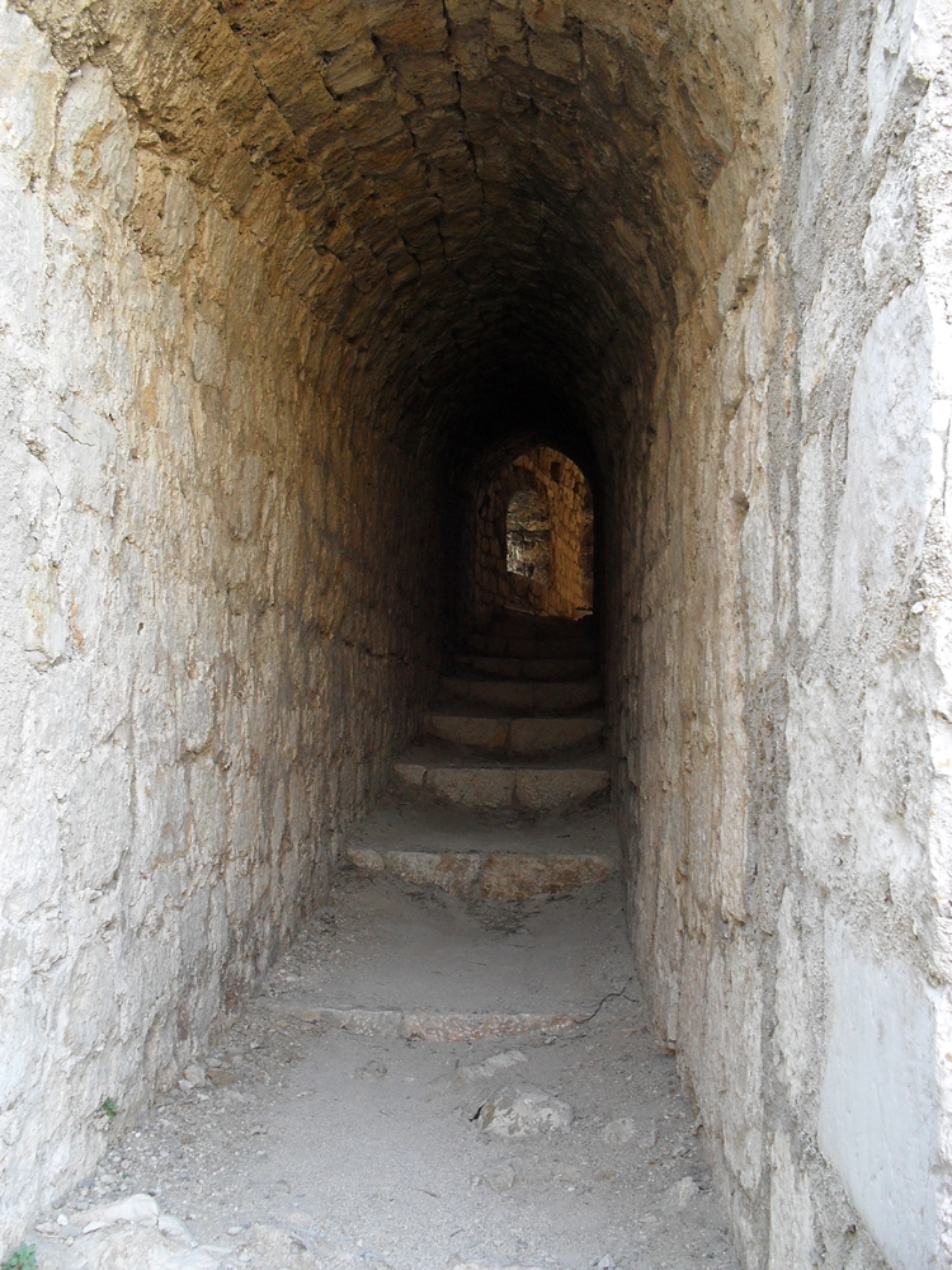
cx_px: 476
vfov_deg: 52.6
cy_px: 635
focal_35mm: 35
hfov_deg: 40.7
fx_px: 1283
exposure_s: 1/45
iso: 100
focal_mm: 6.3
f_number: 3.2
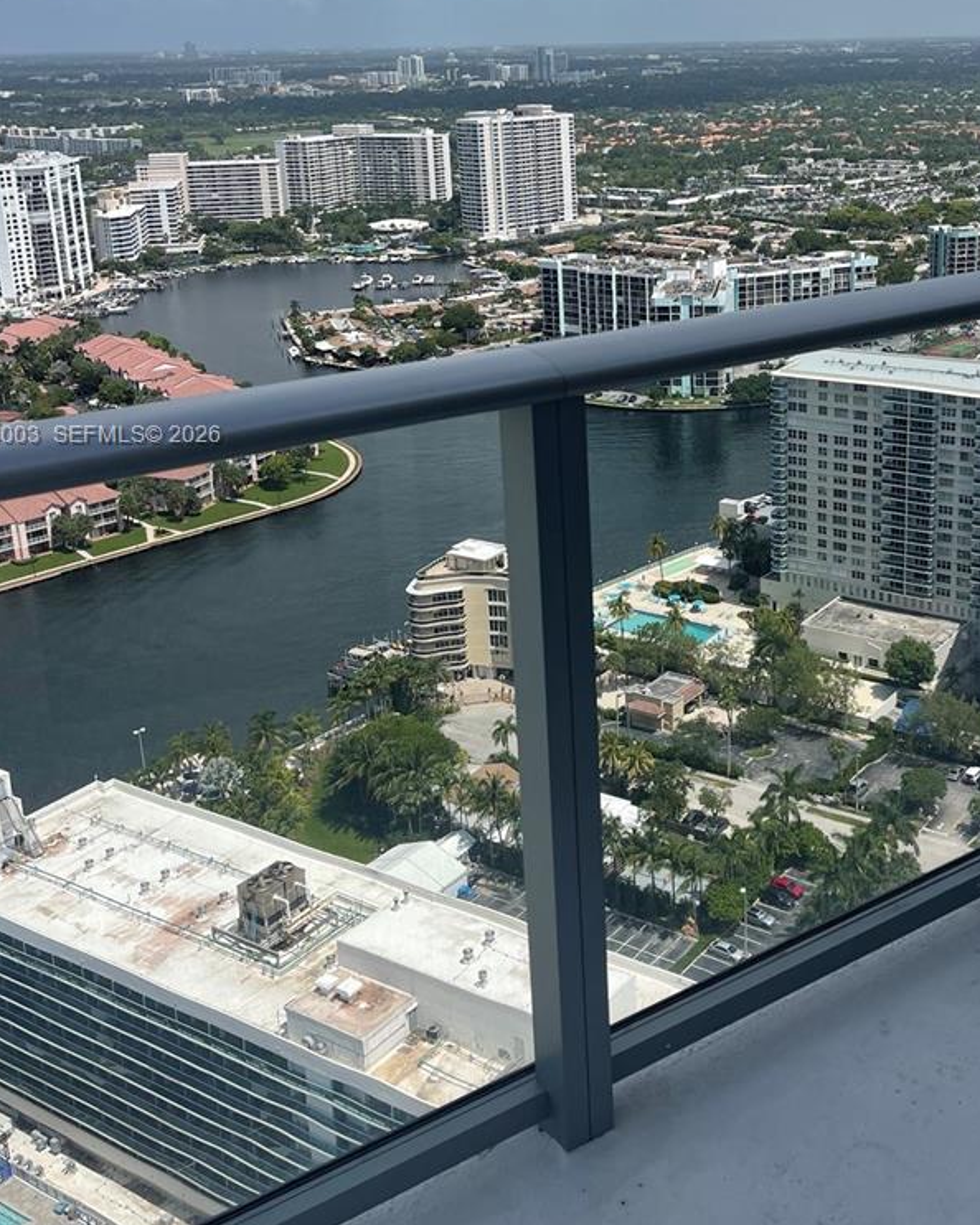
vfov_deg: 44.3
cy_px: 437
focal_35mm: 41
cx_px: 658
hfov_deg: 36.1
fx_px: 1487
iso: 32
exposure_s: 1/5128
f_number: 1.6
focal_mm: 5.1
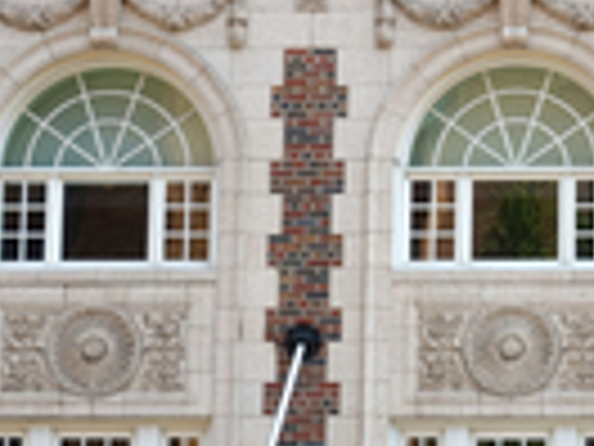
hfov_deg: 12.9
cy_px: 599
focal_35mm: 150
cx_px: 688
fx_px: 2574
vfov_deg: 9.7
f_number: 5.6
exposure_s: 1/200
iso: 200
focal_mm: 15.82
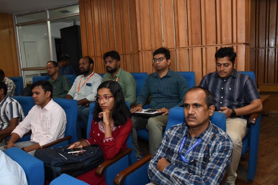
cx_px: 139
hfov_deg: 38.2
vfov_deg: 26.0
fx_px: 402
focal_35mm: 52
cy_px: 92
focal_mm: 35
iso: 400
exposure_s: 1/60
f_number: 6.3
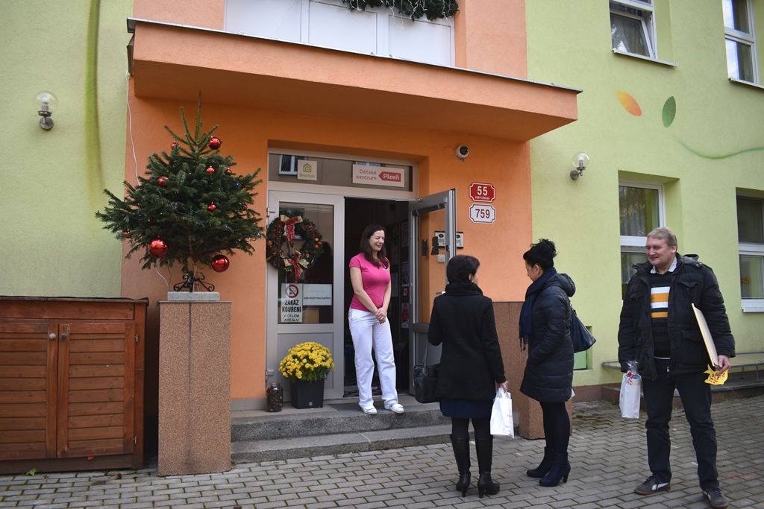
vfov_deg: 47.9
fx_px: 573
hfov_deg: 67.4
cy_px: 254
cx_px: 382
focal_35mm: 27
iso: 100
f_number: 4.5
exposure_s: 1/80
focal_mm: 18
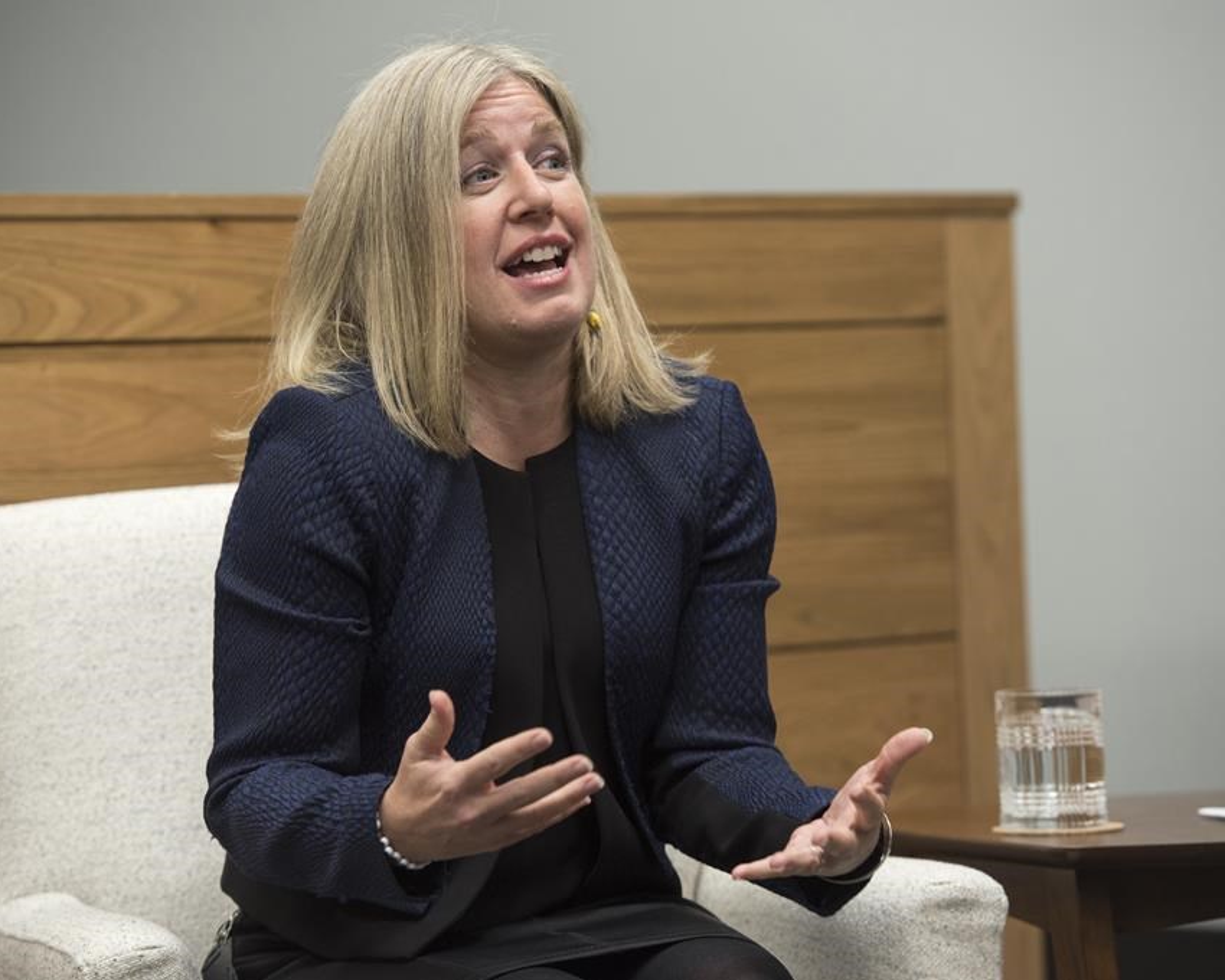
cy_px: 491
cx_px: 591
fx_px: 5946
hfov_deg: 11.8
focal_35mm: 164
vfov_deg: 9.4
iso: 1250
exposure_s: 1/320
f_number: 4
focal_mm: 145
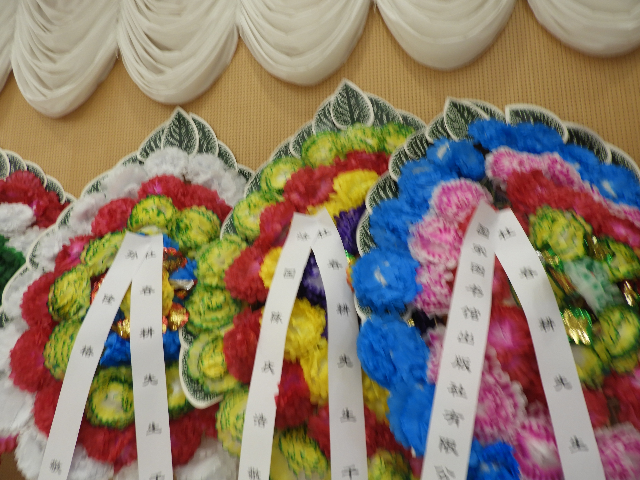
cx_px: 320
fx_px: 444
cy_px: 240
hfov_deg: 71.6
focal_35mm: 24
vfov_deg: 56.8
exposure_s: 1/30
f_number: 3.3
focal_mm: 4.3
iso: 100
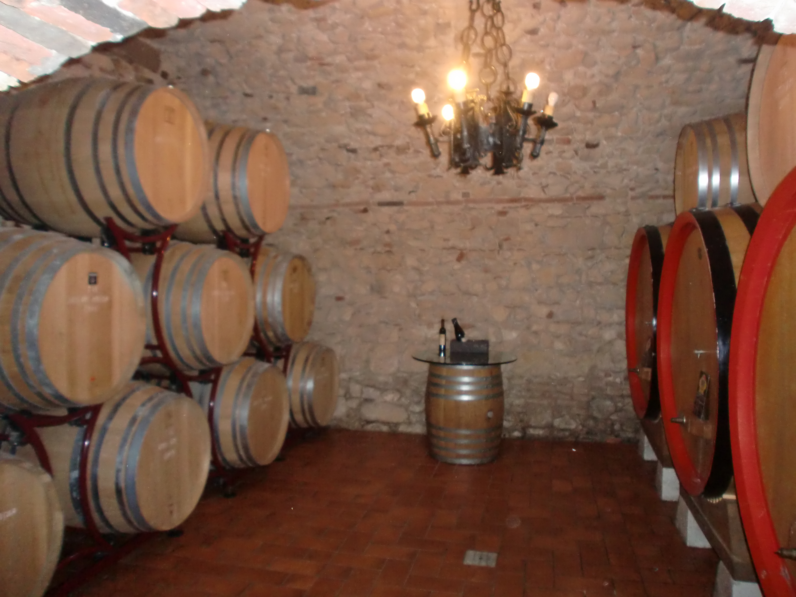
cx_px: 398
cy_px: 298
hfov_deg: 67.3
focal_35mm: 26
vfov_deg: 53.1
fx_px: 598
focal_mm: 4.65
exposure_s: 1/25
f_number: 2.6
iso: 400
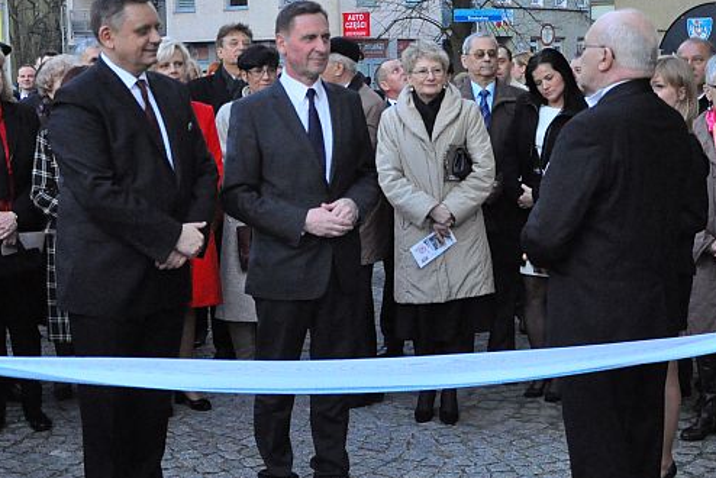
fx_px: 1194
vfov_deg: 22.6
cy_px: 261
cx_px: 368
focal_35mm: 60
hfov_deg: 33.4
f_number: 3.8
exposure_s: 1/90
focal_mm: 22
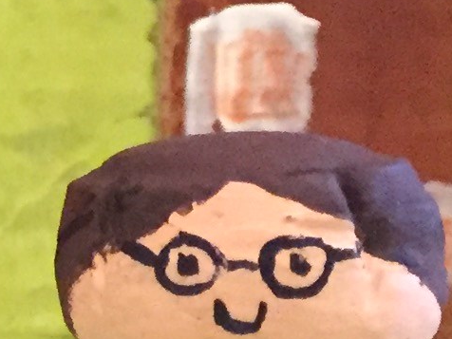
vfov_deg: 7.5
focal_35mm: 199
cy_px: 177
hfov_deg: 8.5
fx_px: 2598
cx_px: -845
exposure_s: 1/30
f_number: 2.2
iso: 250
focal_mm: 4.15
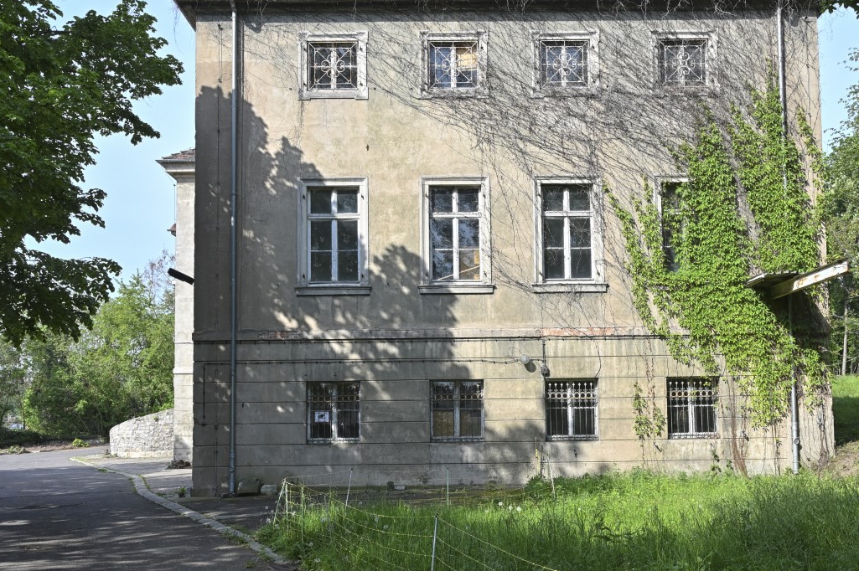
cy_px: 351
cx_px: 471
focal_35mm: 38
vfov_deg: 34.9
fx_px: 906
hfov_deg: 50.6
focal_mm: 24
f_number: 9
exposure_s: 1/320
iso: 200
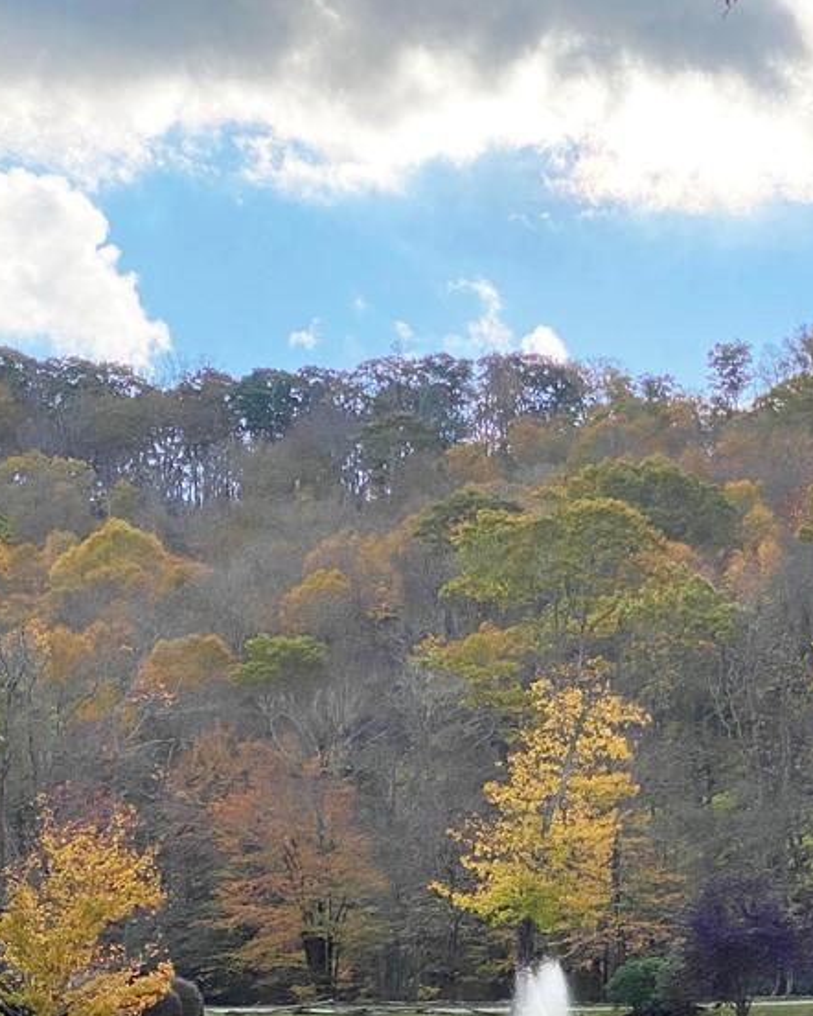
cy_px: 691
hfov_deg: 16.0
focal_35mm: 94
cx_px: 830
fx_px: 2826
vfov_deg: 20.3
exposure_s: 1/1546
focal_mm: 6
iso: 20
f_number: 2
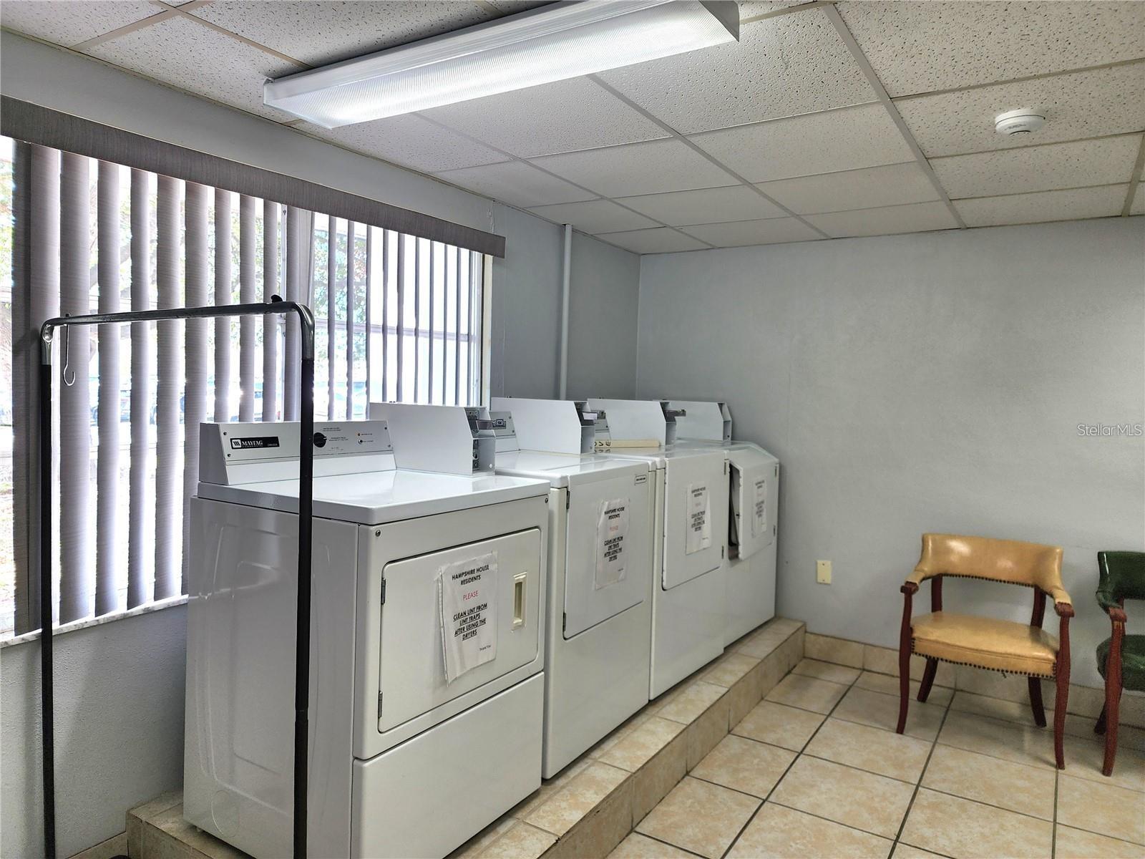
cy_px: 430
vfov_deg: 58.9
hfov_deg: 73.9
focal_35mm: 23
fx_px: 761
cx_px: 572
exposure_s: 1/120
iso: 50
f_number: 1.8
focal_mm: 6.4
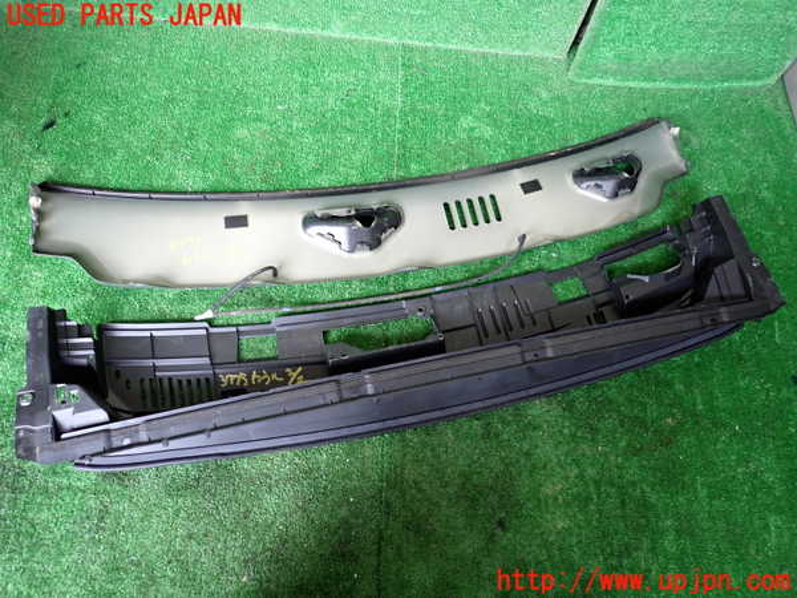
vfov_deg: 54.9
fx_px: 576
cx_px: 398
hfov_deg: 69.4
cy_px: 299
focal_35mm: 25
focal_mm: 4.5
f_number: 2
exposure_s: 1/30
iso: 250
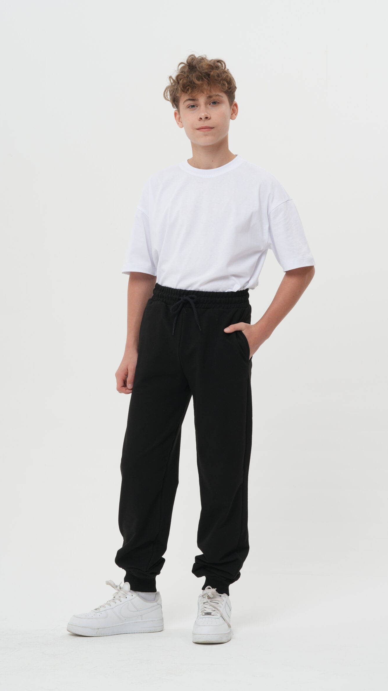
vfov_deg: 28.6
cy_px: 347
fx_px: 1354
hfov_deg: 16.3
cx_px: 174
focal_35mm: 74
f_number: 16
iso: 160
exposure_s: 1/125
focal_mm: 70
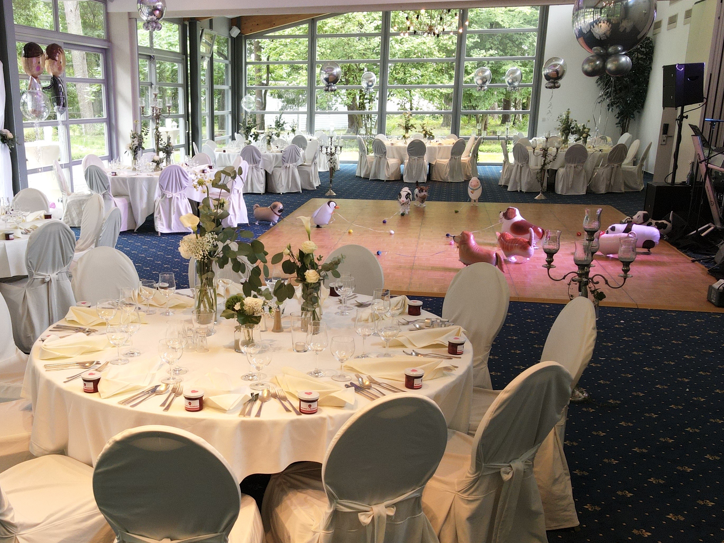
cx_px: 258
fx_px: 732
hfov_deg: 51.9
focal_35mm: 35
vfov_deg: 40.5
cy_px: 323
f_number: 2.8
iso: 260
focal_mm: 4.5
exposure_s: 1/15
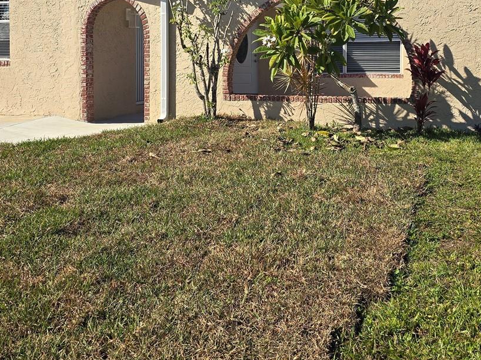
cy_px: 77
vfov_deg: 31.4
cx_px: 268
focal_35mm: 45
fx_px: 625
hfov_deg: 42.0
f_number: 1.7
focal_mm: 6.3
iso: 12
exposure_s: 1/890
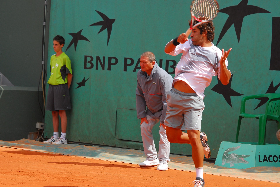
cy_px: 94
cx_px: 140
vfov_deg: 7.5
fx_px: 1425
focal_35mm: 183
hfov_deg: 11.2
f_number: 6.3
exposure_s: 1/1000
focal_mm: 122
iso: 320
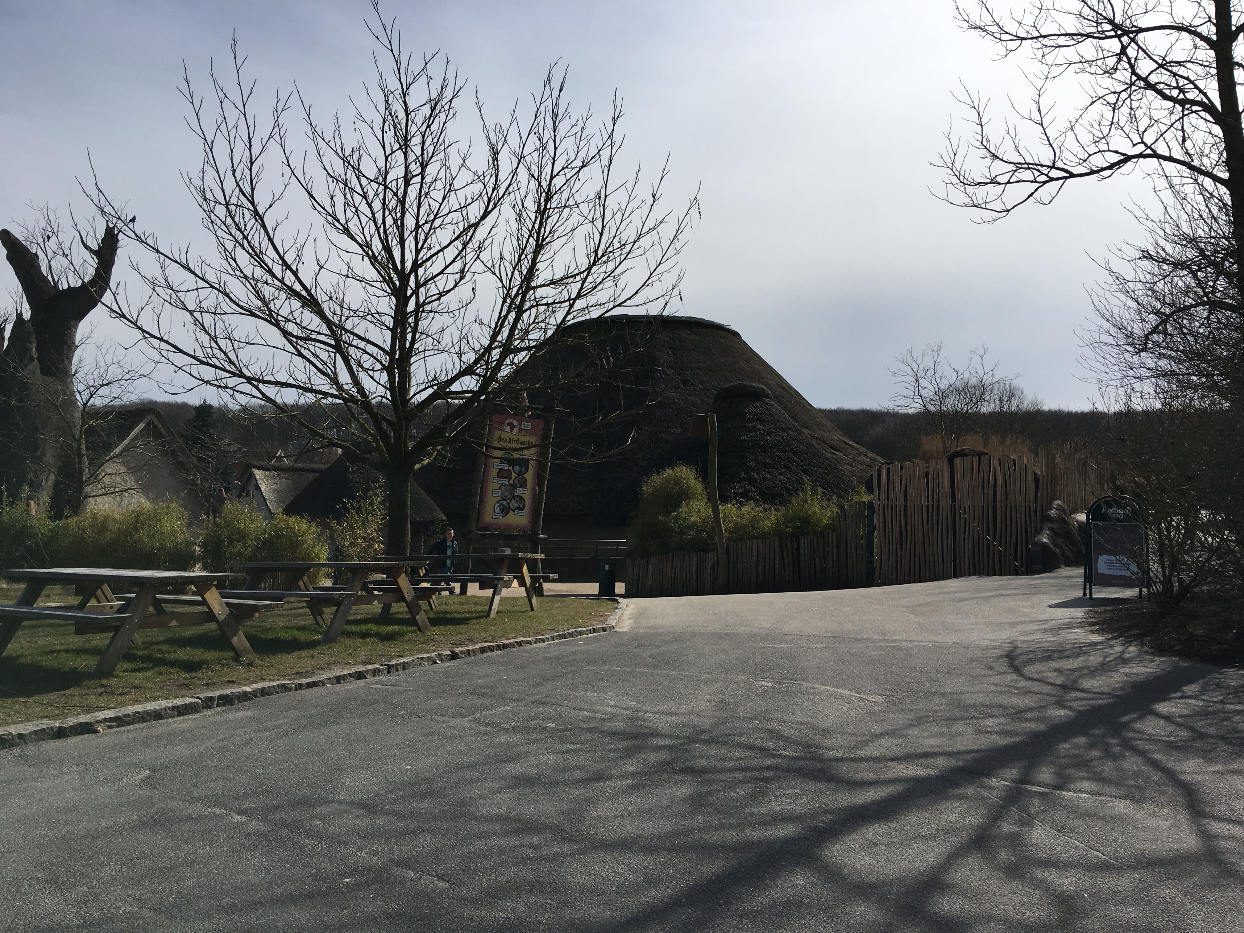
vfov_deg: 48.2
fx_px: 1042
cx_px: 622
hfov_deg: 61.7
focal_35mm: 29
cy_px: 466
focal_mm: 4.15
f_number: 2.2
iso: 25
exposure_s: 1/3077
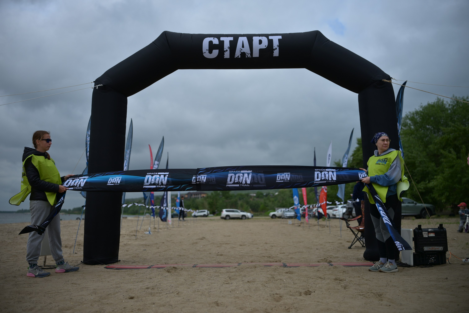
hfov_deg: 54.4
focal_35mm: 35
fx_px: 456
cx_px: 234
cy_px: 156
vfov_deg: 37.9
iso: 80
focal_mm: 35
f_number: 2
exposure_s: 1/2000
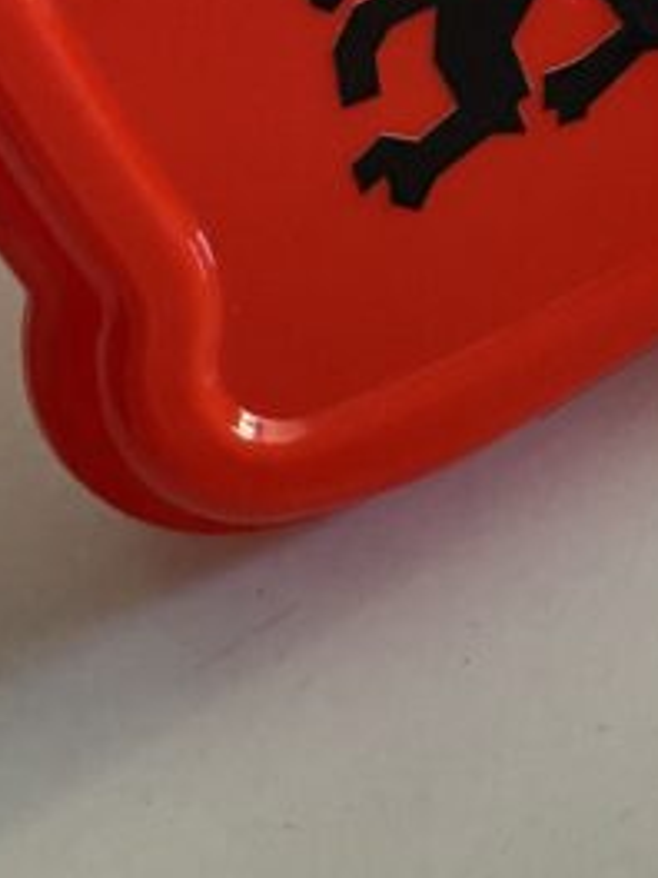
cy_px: -476
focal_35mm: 101
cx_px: 1077
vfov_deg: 17.3
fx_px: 2560
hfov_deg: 13.5
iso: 400
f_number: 1.8
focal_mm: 4.25
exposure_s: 1/60
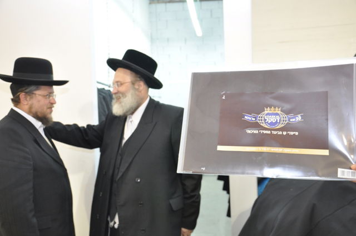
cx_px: 178
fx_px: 415
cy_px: 118
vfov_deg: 31.8
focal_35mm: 42
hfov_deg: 46.5
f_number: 5.6
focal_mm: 28
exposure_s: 1/60
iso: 640
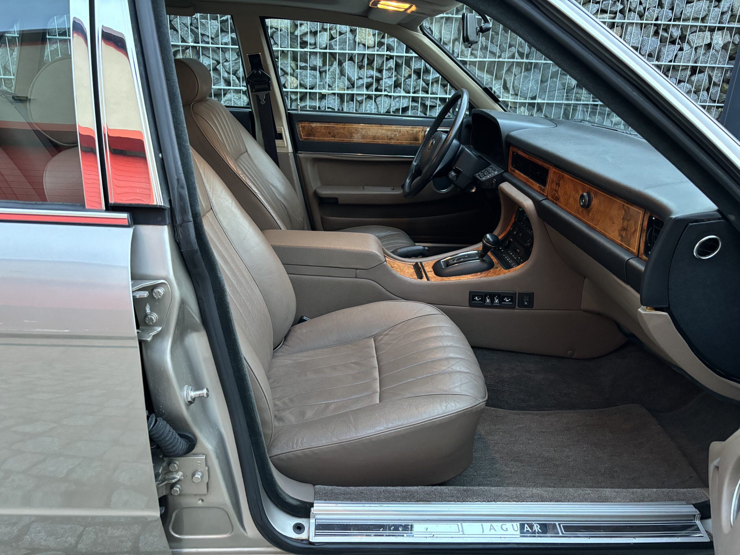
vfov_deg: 53.1
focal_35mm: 26
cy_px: 278
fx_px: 556
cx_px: 370
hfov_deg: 67.3
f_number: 1.6
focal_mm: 5.96
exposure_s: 1/33
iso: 500
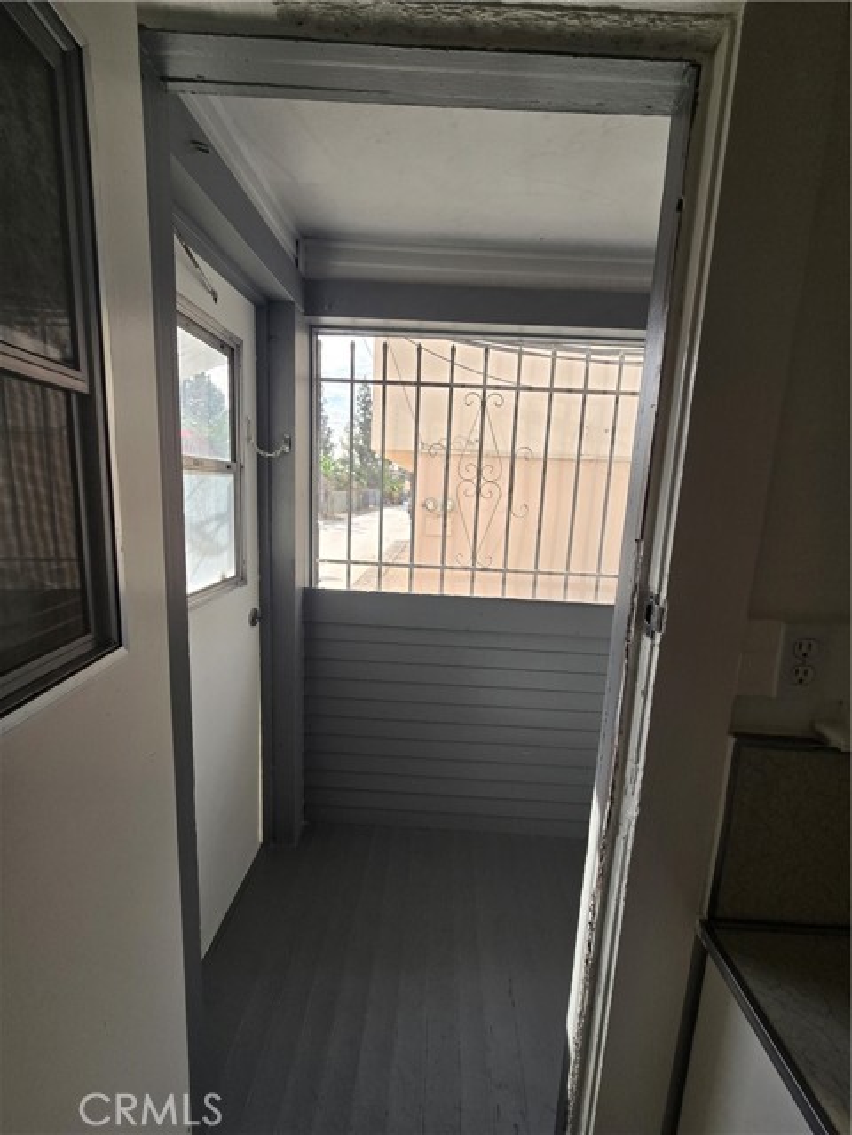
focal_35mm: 13
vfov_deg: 106.2
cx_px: 426
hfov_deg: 89.9
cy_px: 568
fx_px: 427
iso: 50
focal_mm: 2.2
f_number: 2.2
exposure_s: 1/338
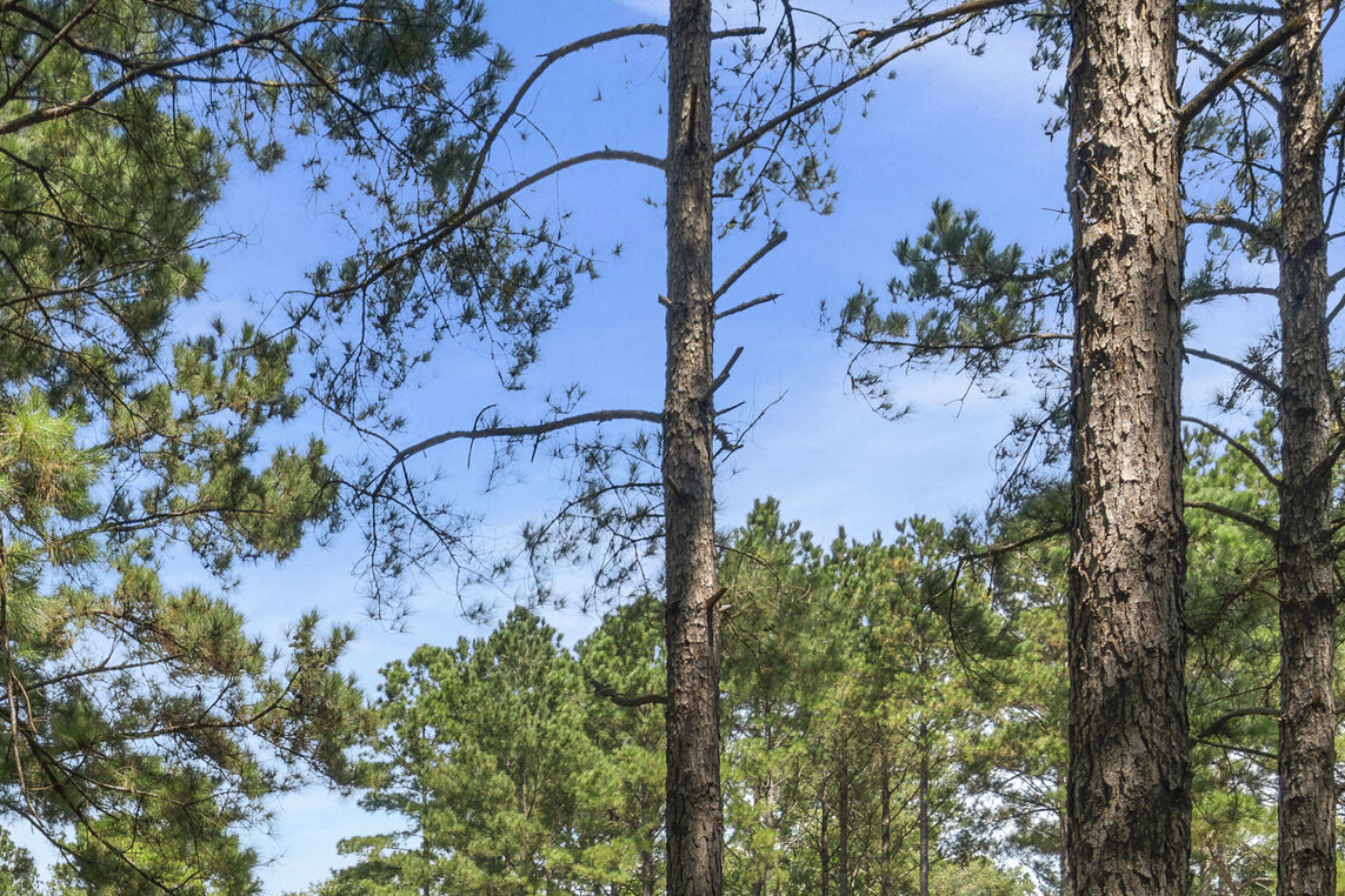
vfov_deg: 26.9
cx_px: 108
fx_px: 1657
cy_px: 1070
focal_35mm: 44
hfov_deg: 40.5
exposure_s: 1/200
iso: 100
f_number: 7.1
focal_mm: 11
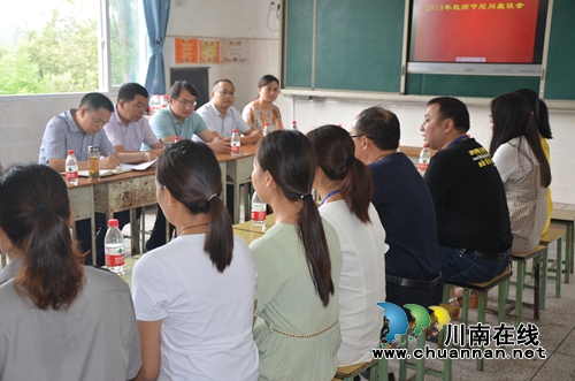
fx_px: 813
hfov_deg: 39.0
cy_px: 190
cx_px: 288
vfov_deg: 26.4
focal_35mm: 51
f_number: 4.2
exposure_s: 1/125
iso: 400
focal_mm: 34
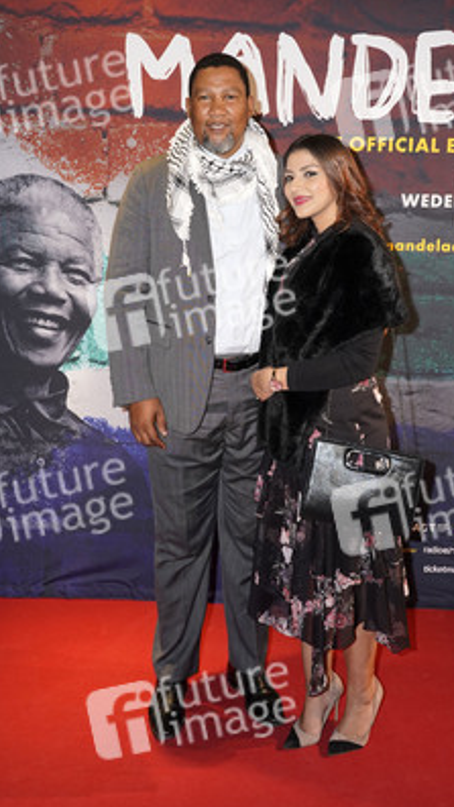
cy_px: 406
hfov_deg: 32.0
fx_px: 791
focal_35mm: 37
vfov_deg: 54.0
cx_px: 250
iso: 1250
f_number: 7.1
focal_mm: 35
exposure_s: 1/125
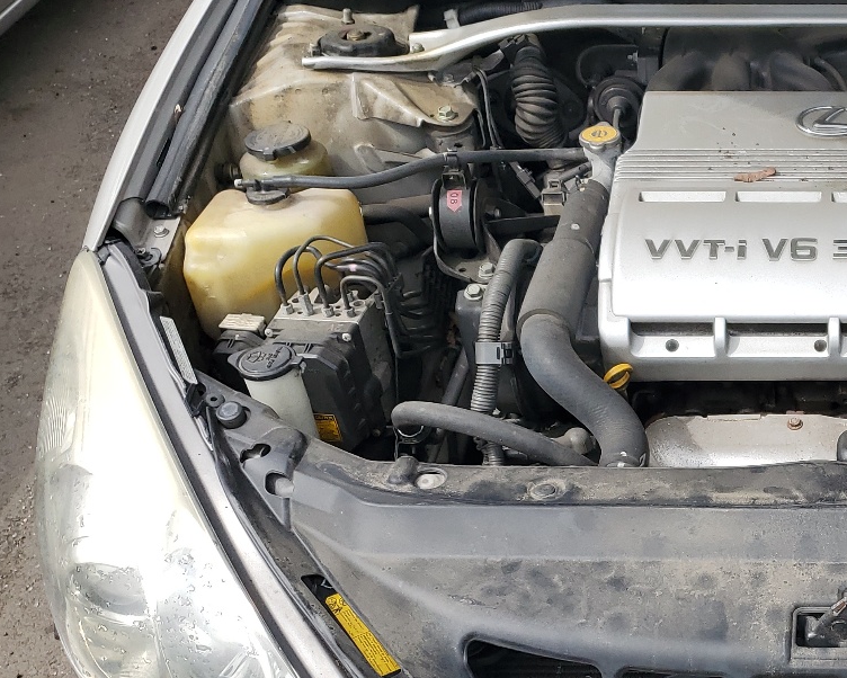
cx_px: 877
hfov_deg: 31.7
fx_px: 1354
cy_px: 525
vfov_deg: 27.6
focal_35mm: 54
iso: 50
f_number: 1.5
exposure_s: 1/2000
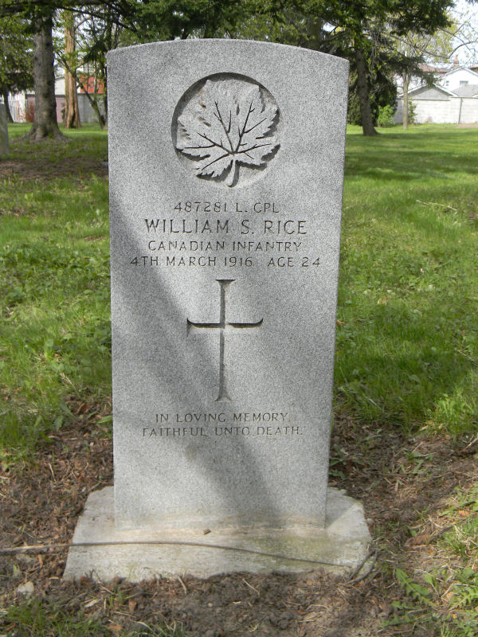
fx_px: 755
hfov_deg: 35.1
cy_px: 318
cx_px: 239
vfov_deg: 45.8
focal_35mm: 41
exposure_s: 1/242
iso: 80
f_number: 3.8
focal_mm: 7.3
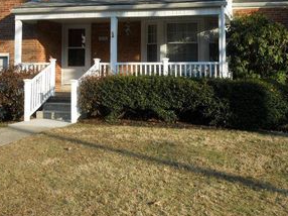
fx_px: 466
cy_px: 39
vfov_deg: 25.5
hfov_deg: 34.3
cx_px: 124
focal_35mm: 56
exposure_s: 1/640
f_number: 2.8
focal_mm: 5.7
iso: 80
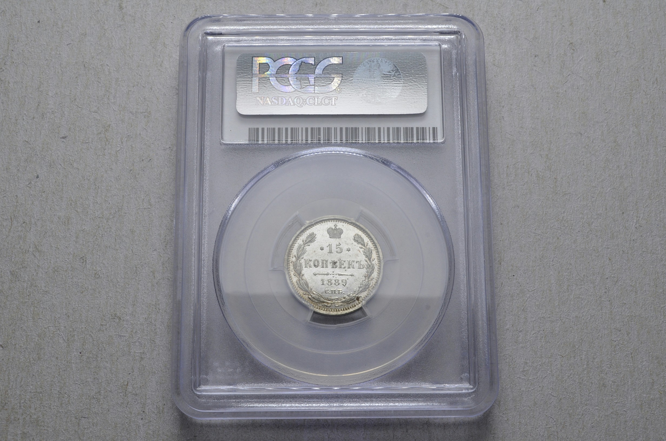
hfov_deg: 39.0
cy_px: 220
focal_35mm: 51
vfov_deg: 26.4
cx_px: 333
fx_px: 942
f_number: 14
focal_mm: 34
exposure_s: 1/250
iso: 400
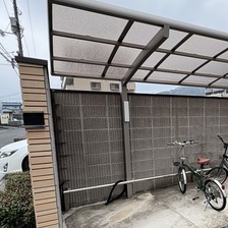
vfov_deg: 51.6
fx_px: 231
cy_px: 151
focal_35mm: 31
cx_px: 191
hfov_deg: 48.7
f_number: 2.2
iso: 40
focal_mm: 2.22
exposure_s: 1/183
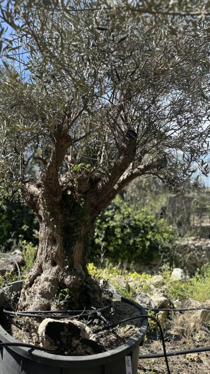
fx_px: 267
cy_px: 185
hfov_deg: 42.2
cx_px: 66
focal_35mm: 27
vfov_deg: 69.9
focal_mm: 6.86
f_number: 1.78
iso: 80
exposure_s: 1/1692
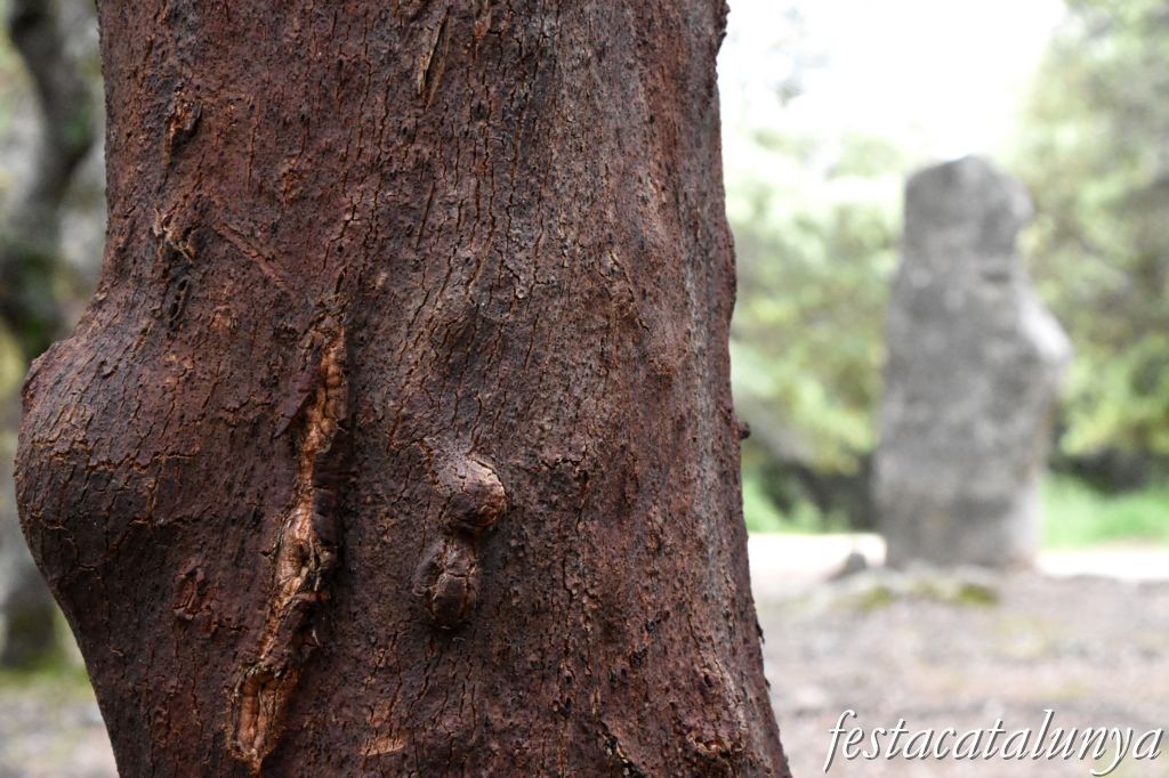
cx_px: 584
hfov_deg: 18.2
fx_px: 3652
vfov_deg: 12.2
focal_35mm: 112
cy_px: 389
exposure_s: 1/800
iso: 8000
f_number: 7.1
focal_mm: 75
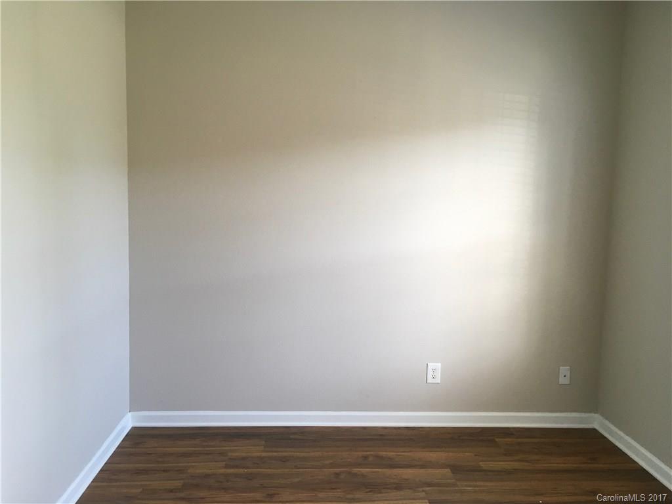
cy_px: 252
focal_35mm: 29
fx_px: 563
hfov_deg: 61.7
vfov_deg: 48.2
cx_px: 336
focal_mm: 4.15
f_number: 2.2
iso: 32
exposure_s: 1/30
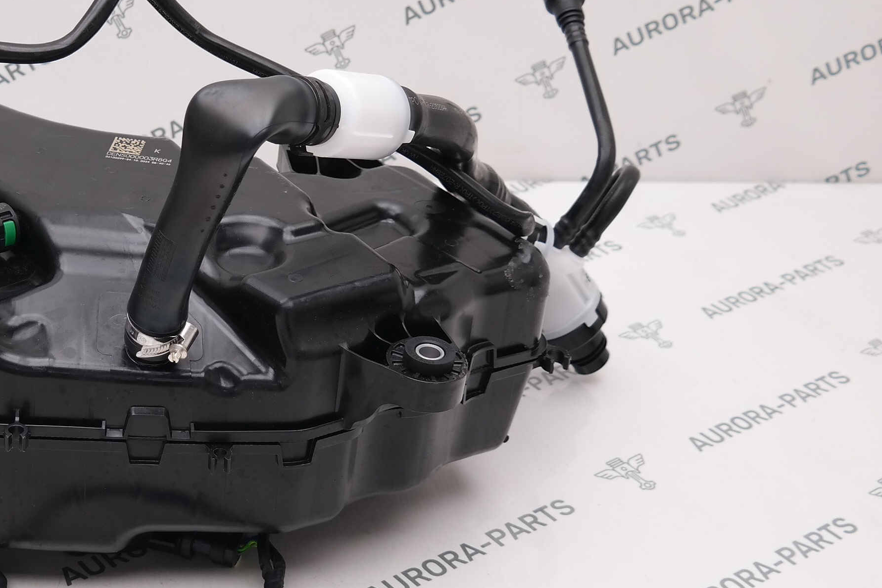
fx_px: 1764
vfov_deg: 18.9
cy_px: 266
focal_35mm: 72
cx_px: 178
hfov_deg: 27.5
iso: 100
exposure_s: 1/80
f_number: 4
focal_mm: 22
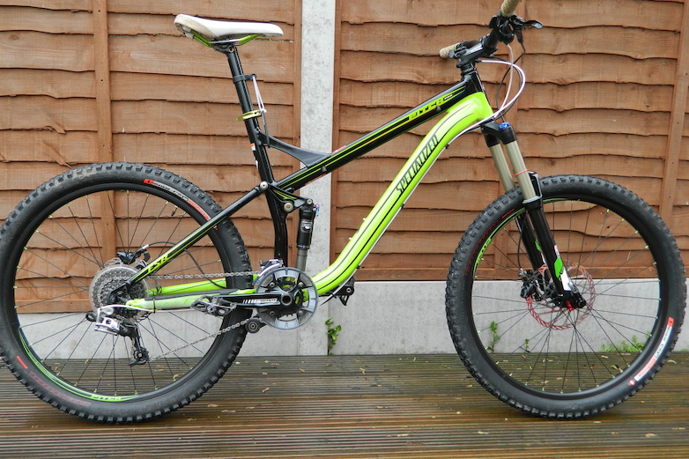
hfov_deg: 57.2
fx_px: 631
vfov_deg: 40.0
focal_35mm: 33
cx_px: 338
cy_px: 233
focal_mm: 5.6
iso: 80
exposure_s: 1/50
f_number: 3.2
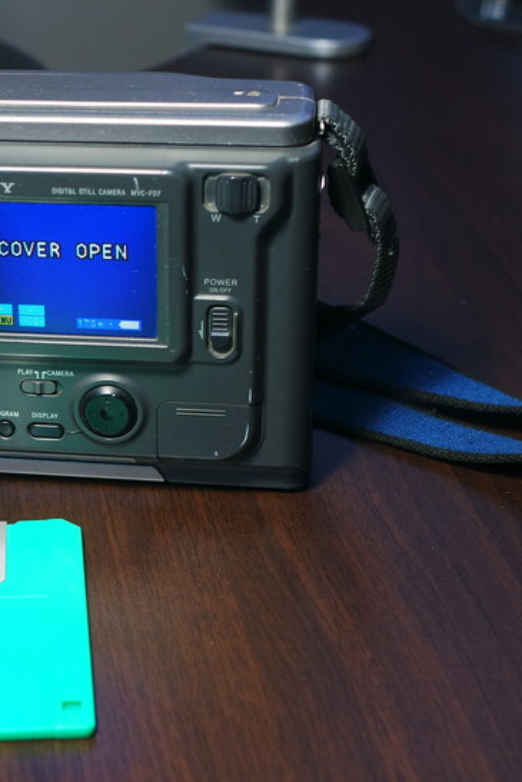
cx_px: 43
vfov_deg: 27.3
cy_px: 387
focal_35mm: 74
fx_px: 1608
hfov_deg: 18.1
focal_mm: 17
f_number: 3.2
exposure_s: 1/6
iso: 200
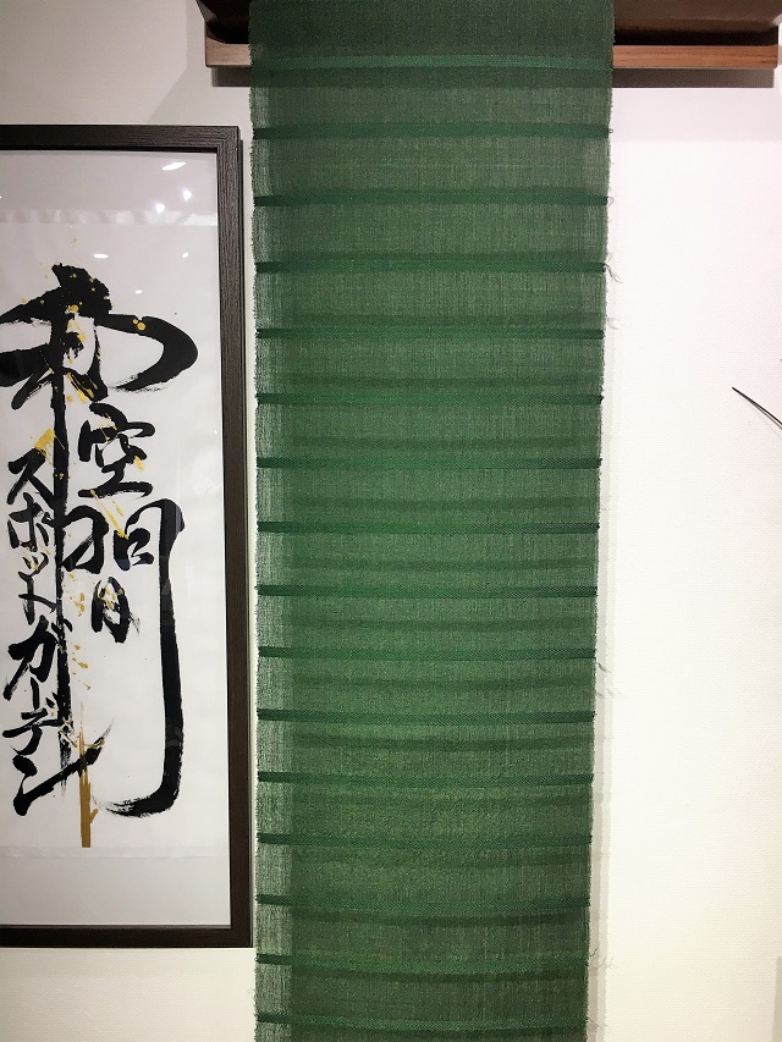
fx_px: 873
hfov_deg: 48.2
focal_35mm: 29
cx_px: 391
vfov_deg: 61.7
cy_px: 521
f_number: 2.2
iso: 25
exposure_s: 1/30
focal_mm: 4.15
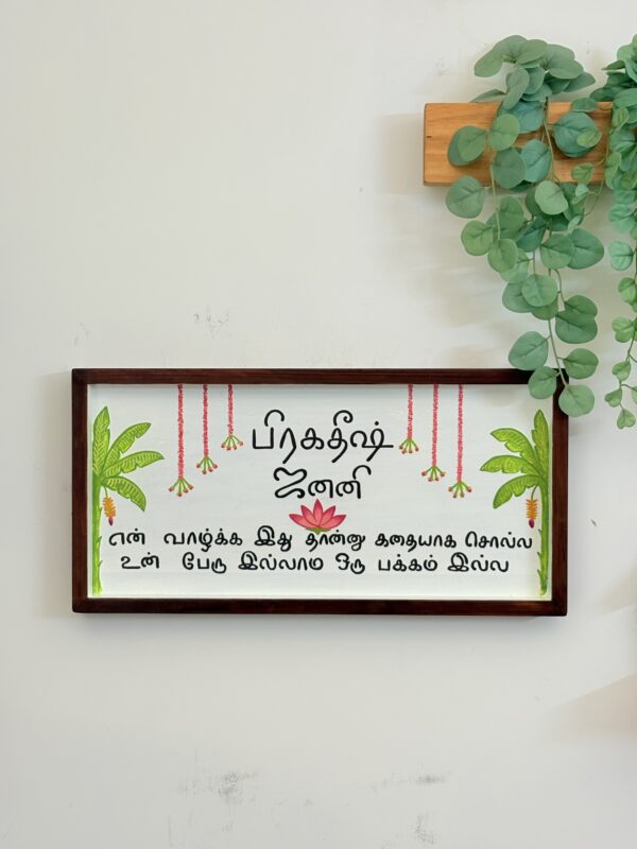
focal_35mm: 52
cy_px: 424
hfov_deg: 28.0
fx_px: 1276
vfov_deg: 36.8
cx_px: 318
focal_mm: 5.96
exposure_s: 1/50
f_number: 1.6
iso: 80
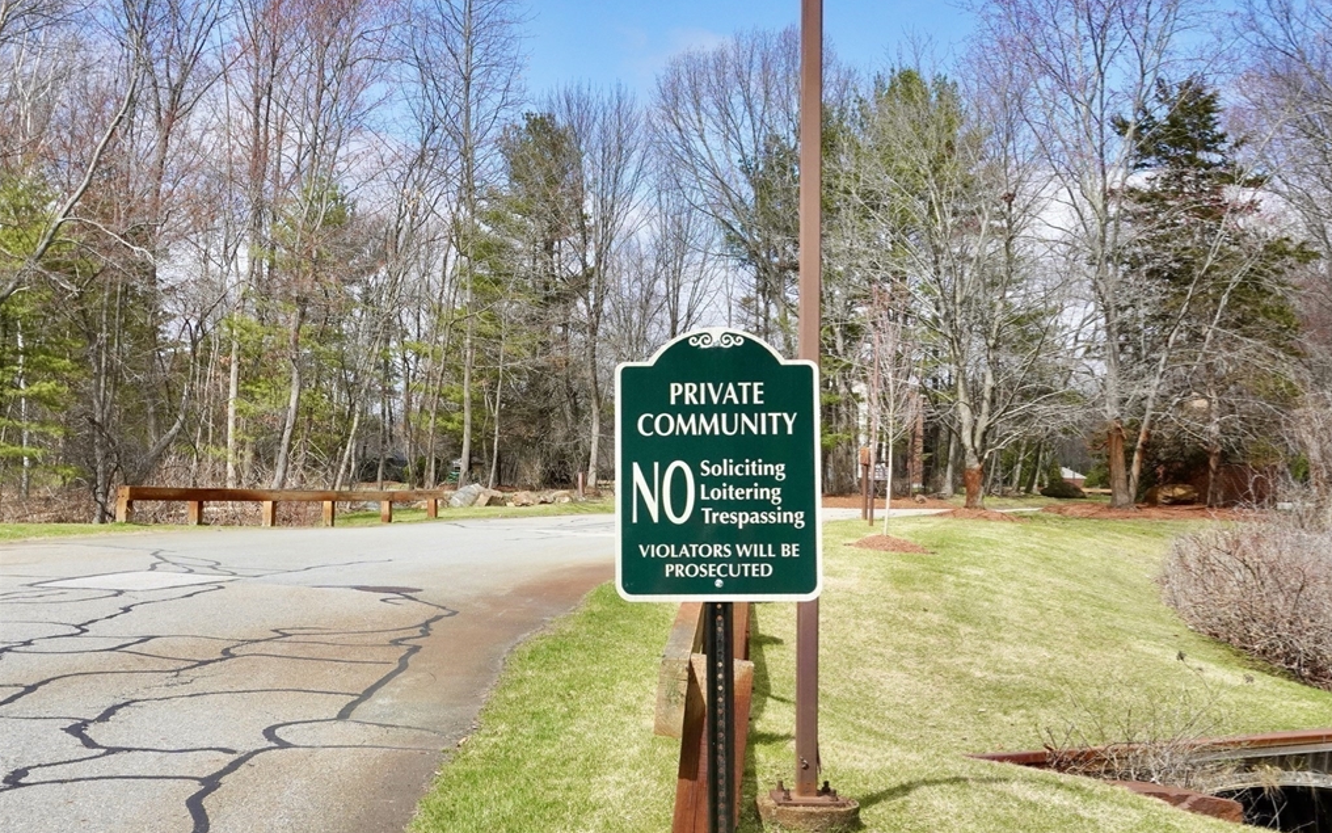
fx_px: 1343
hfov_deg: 52.7
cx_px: 670
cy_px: 439
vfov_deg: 34.4
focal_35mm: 37
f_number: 8
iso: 800
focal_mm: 24
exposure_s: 1/2500
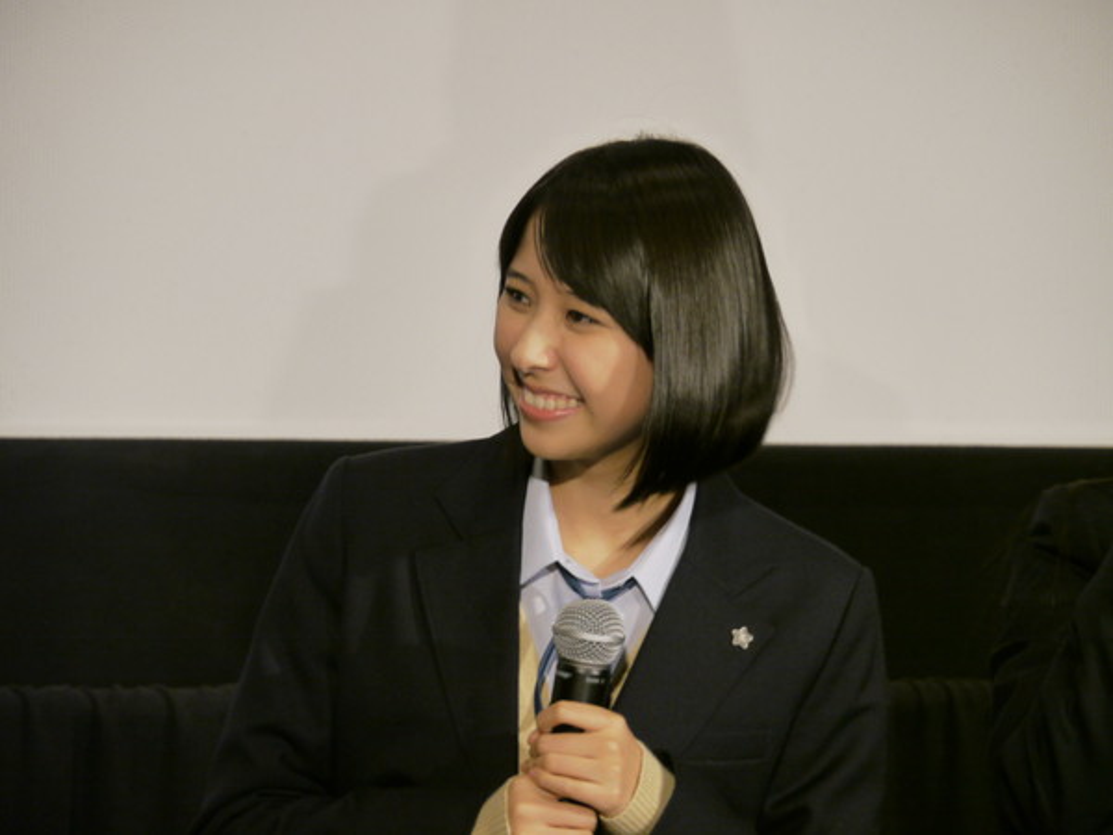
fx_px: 9003
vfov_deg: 5.3
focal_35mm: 280
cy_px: 418
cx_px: 556
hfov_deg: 7.1
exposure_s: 1/40
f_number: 5.8
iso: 800
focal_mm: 140
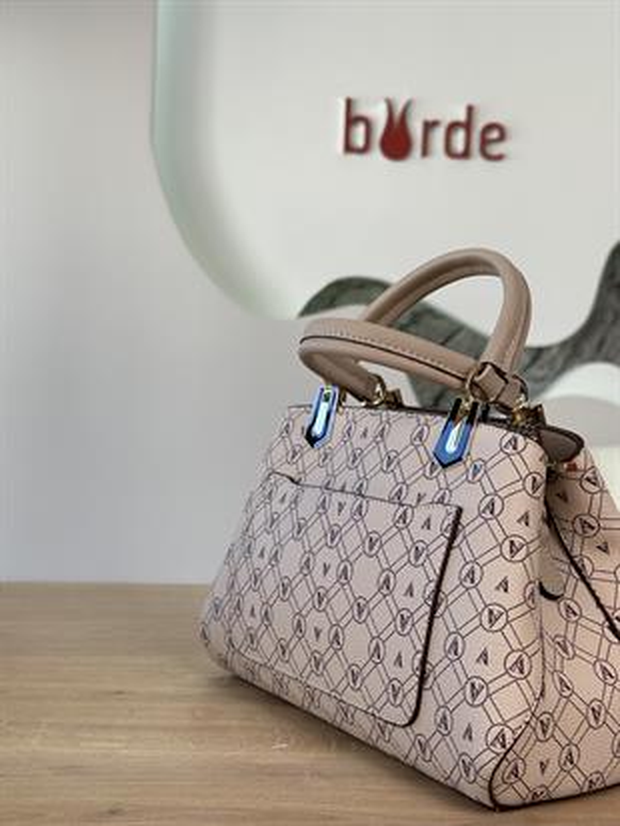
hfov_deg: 30.3
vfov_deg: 39.6
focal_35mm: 48
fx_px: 1146
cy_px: 413
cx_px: 310
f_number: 1.78
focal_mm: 6.86
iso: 64
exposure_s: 1/324
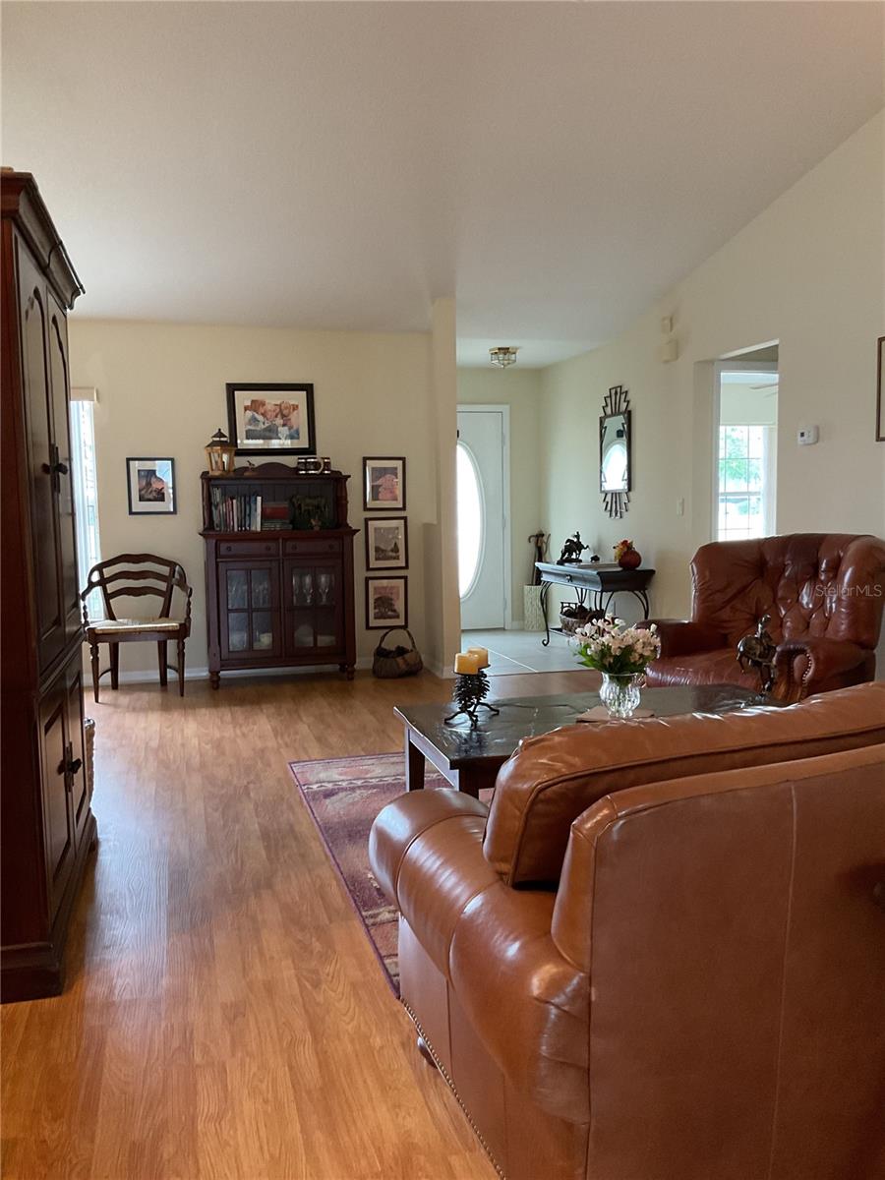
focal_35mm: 29
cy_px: 590
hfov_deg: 48.2
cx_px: 442
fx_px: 989
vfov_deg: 61.7
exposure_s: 1/60
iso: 250
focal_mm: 3
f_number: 1.8
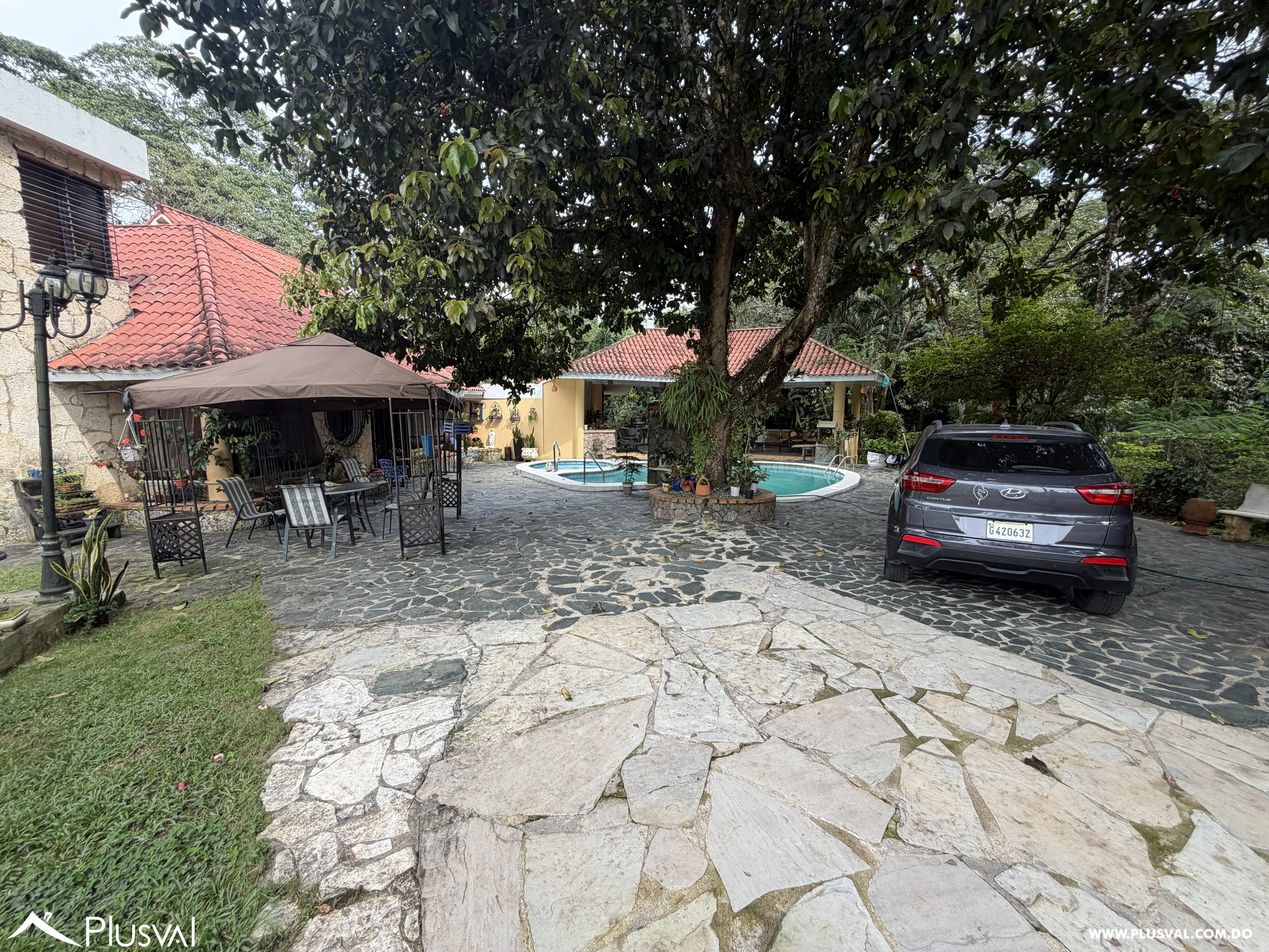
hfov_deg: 102.1
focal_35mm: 14
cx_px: 634
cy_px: 476
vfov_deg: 85.7
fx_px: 513
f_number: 2.2
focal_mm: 2.22
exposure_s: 1/479
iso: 64
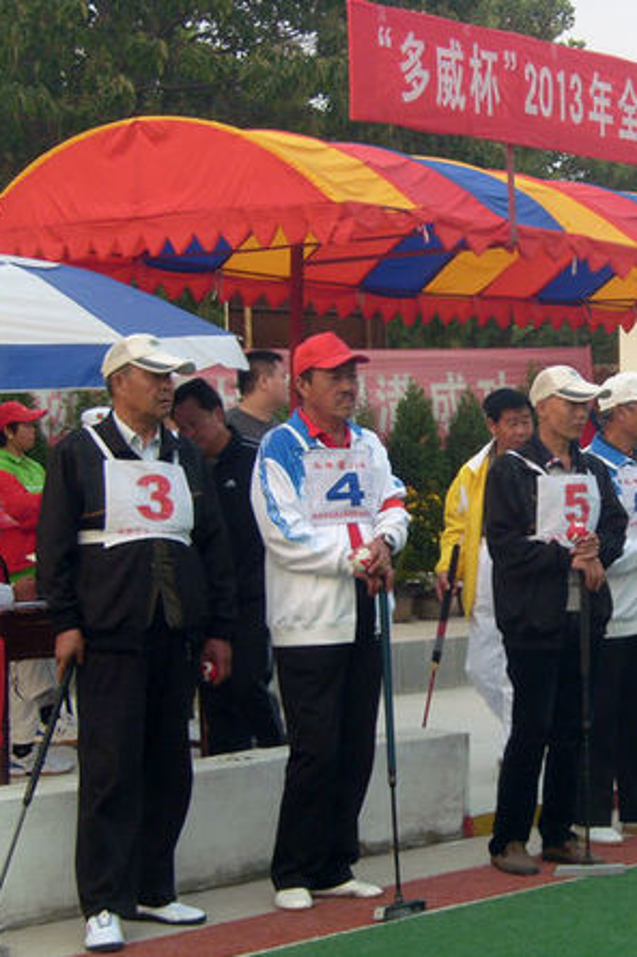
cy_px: 480
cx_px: 516
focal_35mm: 80
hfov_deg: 16.9
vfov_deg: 25.4
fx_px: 2126
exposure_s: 1/60
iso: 100
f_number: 4
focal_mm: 9.5
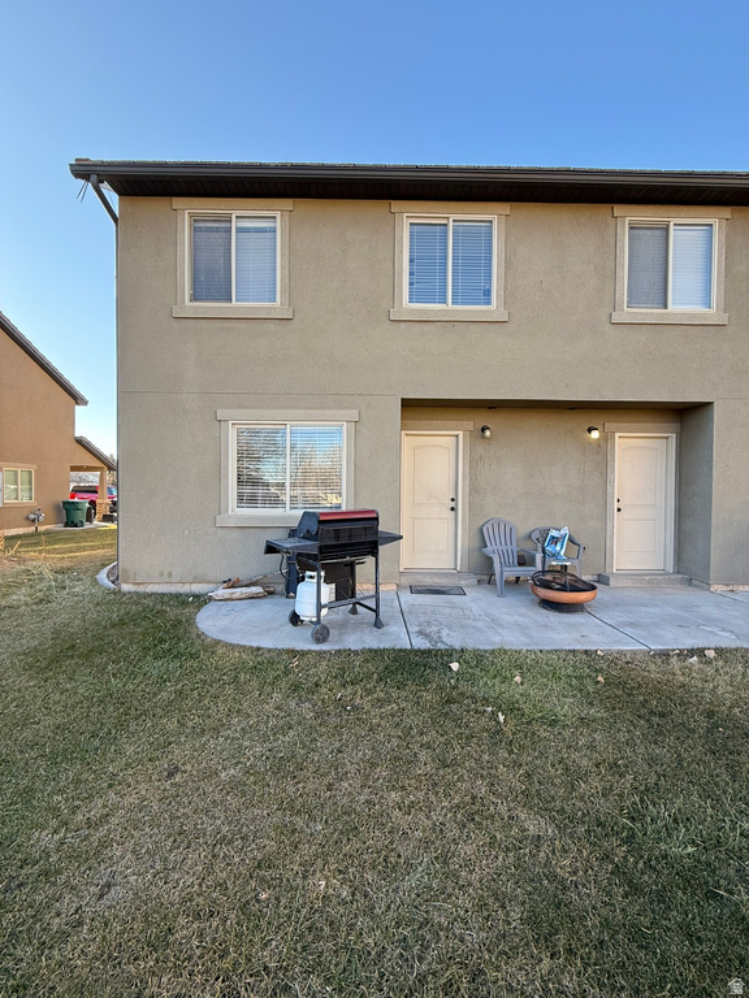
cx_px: 374
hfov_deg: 85.7
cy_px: 499
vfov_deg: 102.1
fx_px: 404
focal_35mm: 14
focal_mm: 2.22
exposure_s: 1/201
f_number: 2.2
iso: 50
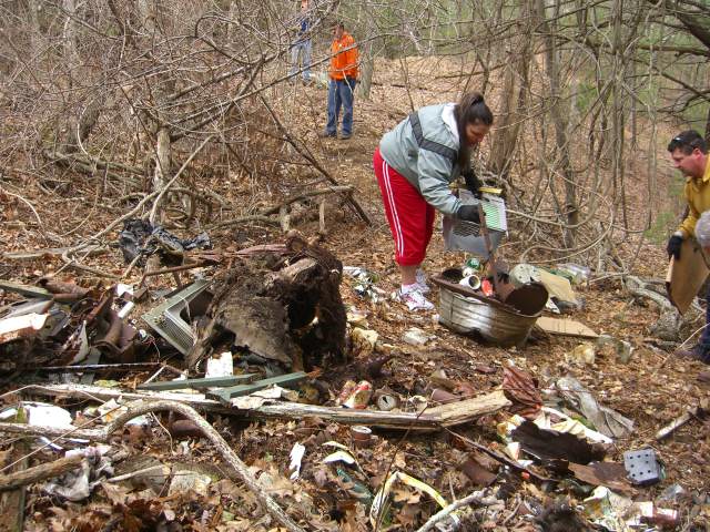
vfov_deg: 37.7
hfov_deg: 49.0
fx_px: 779
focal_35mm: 38
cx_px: 355
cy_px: 266
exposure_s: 1/250
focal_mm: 7.9
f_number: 2.8
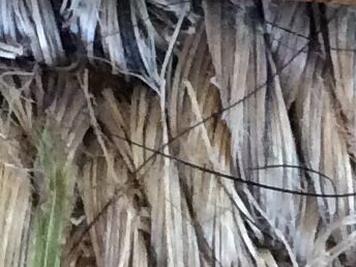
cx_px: 240
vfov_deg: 6.0
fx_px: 2479
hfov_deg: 8.2
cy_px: -310
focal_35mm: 241
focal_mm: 3.3
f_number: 2.4
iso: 200
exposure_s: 1/24
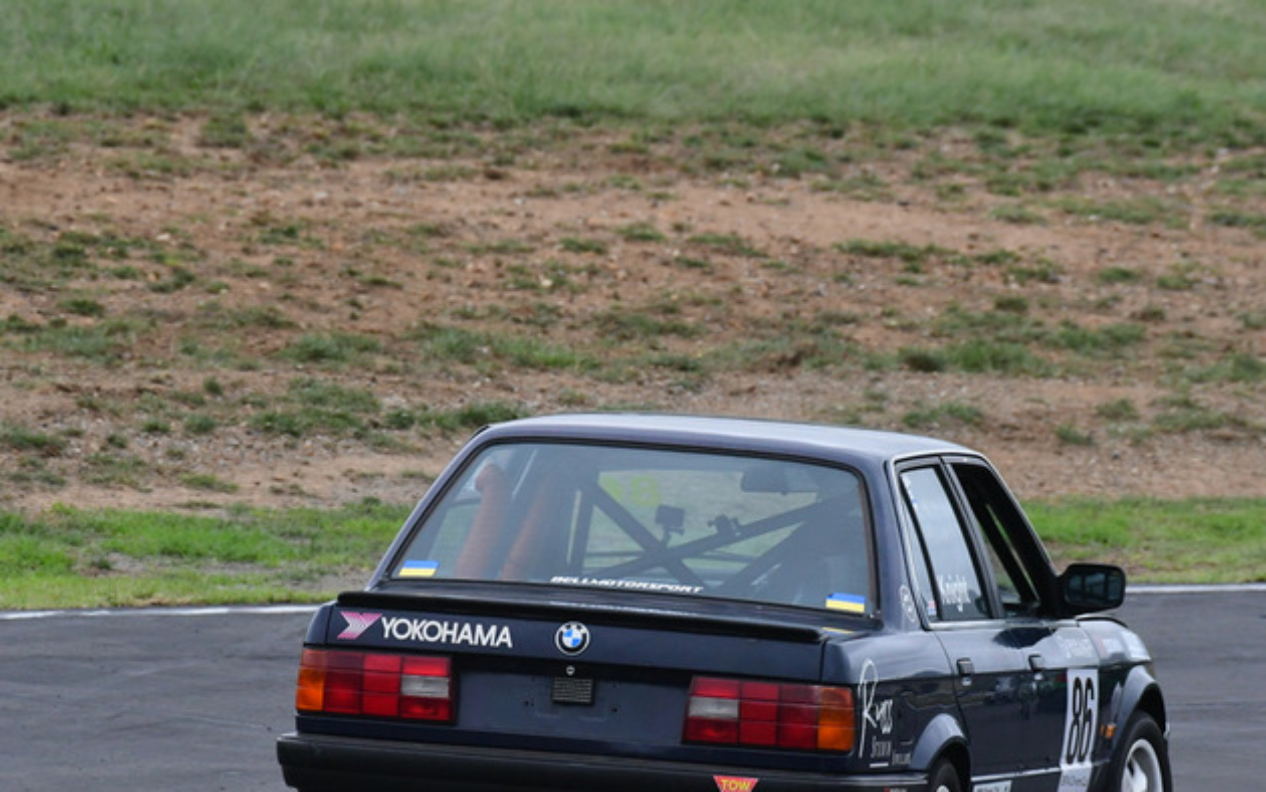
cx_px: 671
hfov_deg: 2.6
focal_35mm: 816
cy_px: 468
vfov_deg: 1.6
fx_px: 28159
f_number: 9
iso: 2000
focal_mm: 420
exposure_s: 1/640
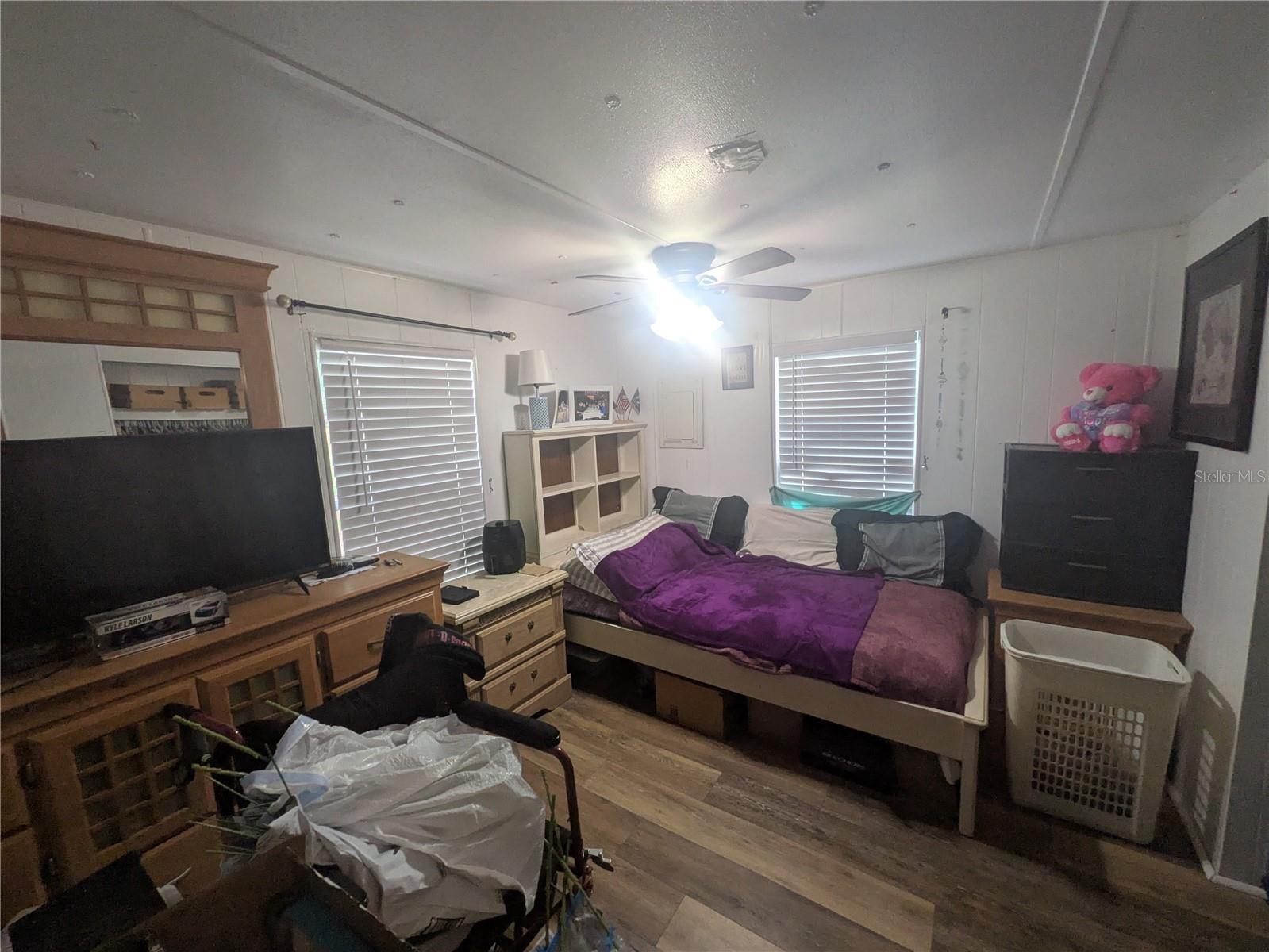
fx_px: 513
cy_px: 476
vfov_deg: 85.7
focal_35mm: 14
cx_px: 634
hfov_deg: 102.1
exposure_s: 1/60
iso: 217
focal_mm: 1.83
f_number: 2.2
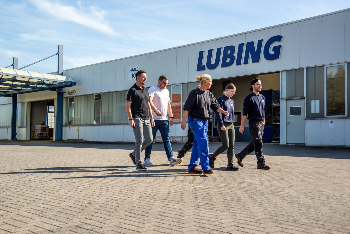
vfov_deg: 29.9
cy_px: 117
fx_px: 438
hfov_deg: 43.6
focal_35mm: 45
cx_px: 175
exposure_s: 1/400
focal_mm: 45
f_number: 5.6
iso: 100
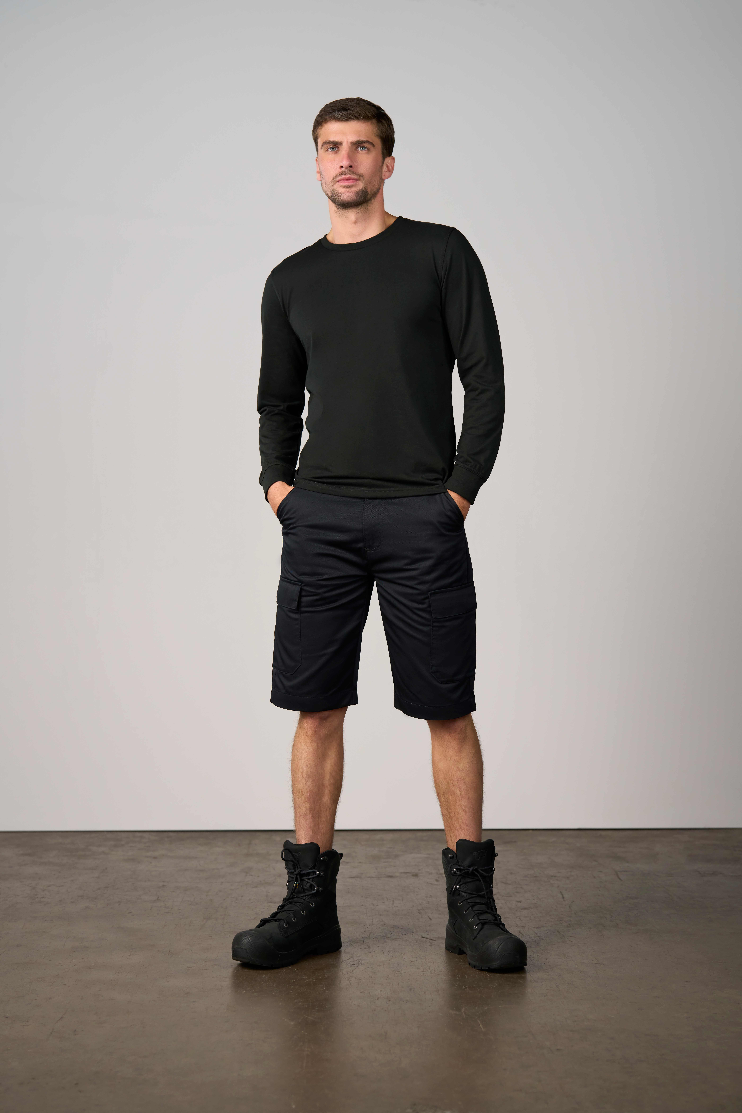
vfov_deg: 39.6
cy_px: 556
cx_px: 371
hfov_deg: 27.0
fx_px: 1546
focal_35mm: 50
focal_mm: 50
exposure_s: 1/160
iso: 500
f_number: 3.5
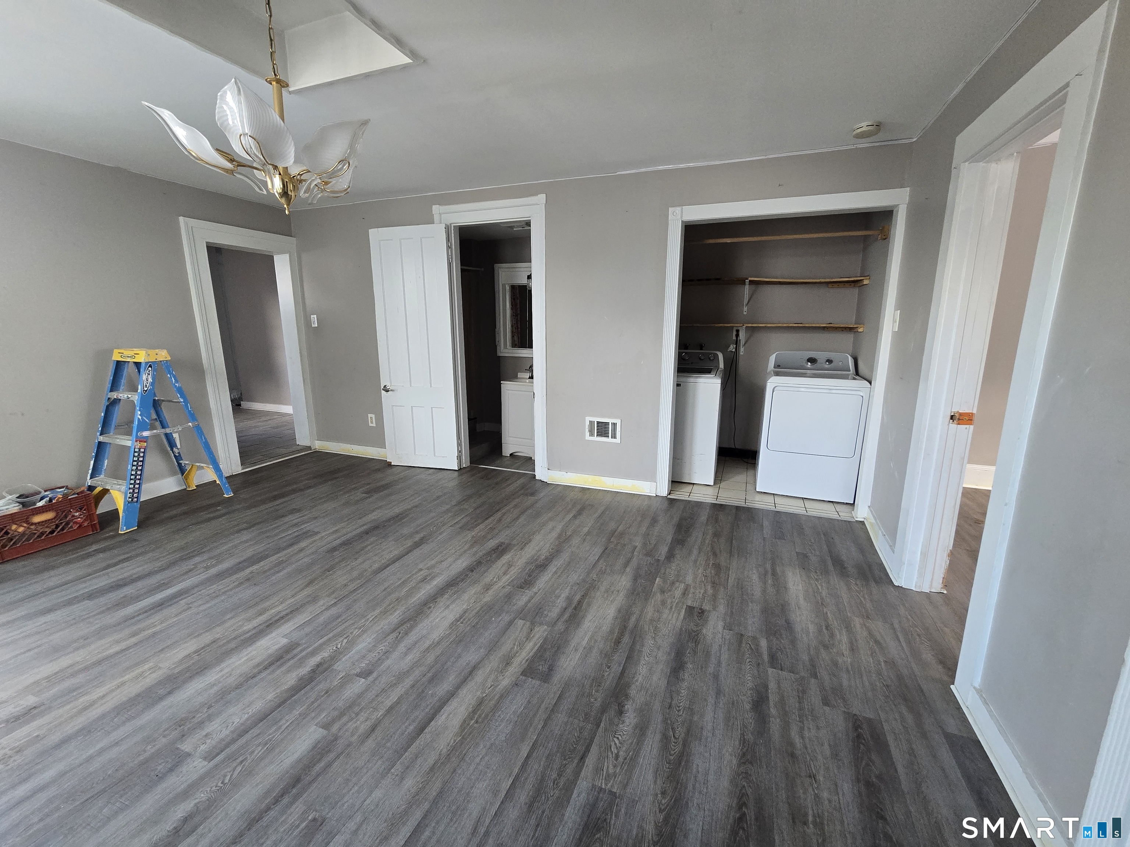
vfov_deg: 89.9
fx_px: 424
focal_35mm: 13
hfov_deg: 106.2
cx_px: 565
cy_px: 424
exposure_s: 1/60
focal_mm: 2.2
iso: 400
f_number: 2.2
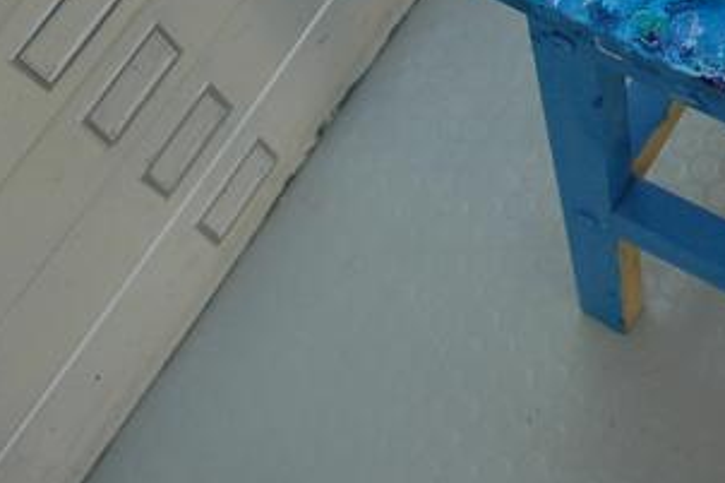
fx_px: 1691
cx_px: 910
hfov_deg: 22.0
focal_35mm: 84
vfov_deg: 15.9
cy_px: 4
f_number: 5
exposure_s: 1/100
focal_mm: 22
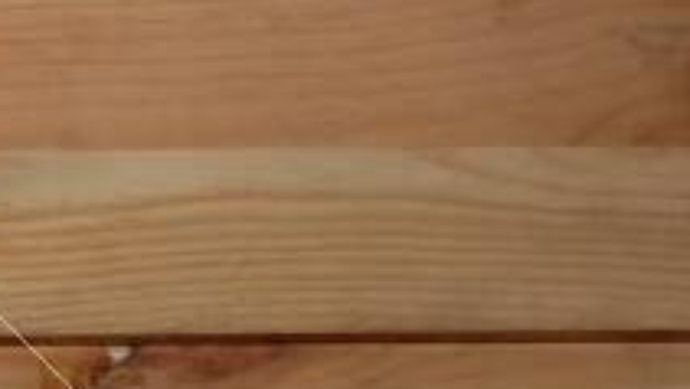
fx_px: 4138
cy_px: 595
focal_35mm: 226
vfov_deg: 5.3
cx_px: -1423
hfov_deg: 8.1
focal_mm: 23.2
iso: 1250
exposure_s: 1/140
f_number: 6.4
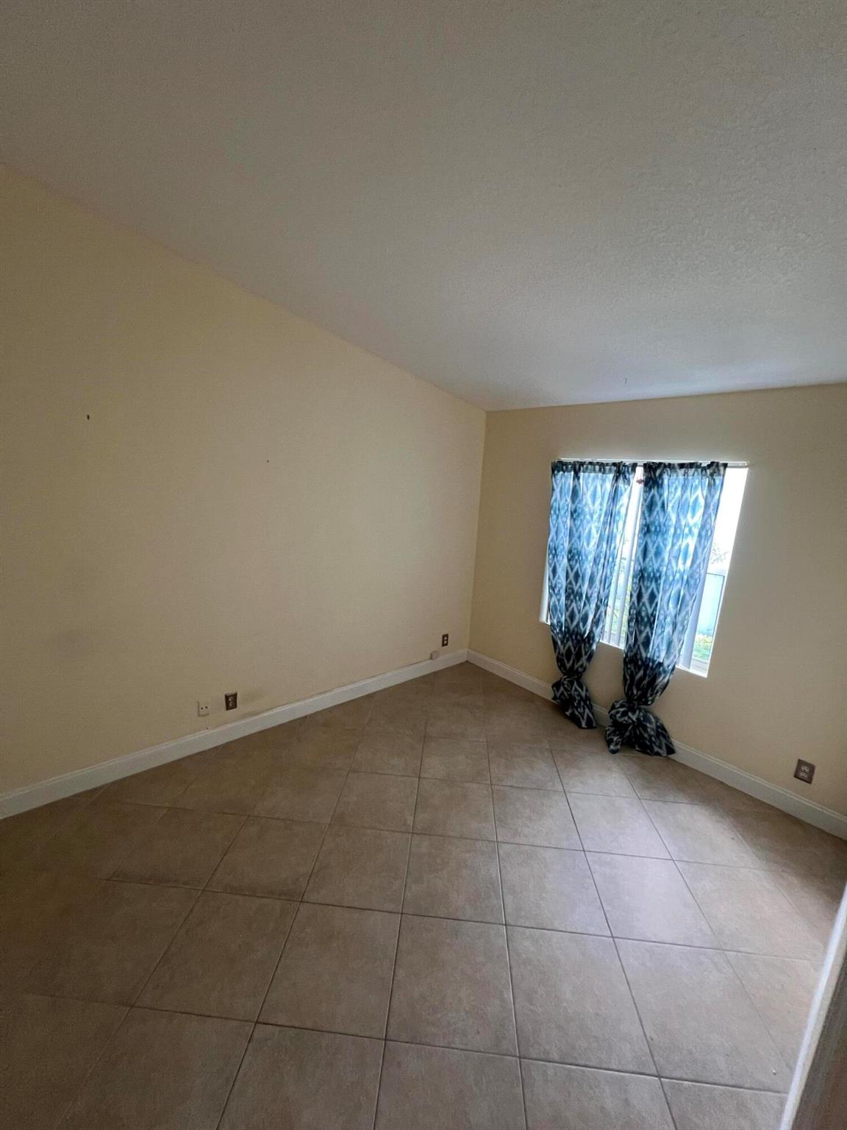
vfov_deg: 106.2
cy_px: 565
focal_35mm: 13
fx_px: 424
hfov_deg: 89.9
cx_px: 424
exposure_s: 1/60
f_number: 1.8
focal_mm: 1.57
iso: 320
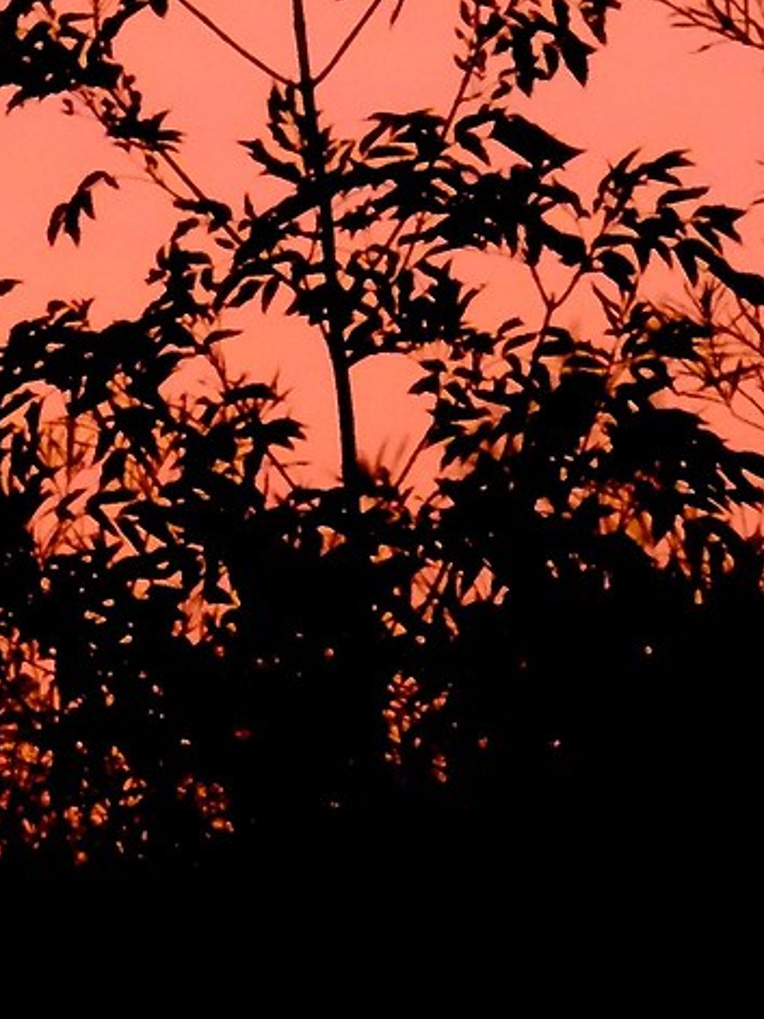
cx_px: -1117
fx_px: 26379
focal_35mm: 896
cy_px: 359
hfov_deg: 1.7
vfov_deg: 2.2
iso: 6400
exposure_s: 1/17
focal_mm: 121.8
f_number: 16
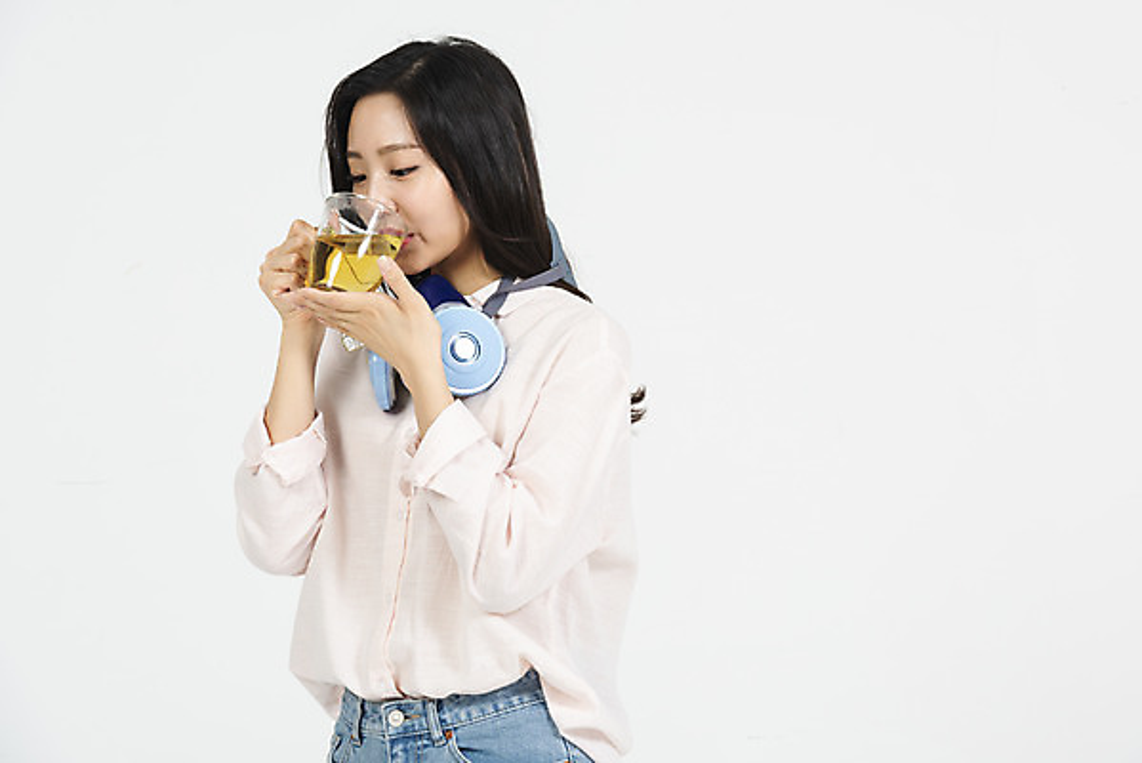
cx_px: 571
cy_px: 382
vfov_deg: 7.9
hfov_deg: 11.7
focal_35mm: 175
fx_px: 5554
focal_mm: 175
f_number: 13
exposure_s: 1/125
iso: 100
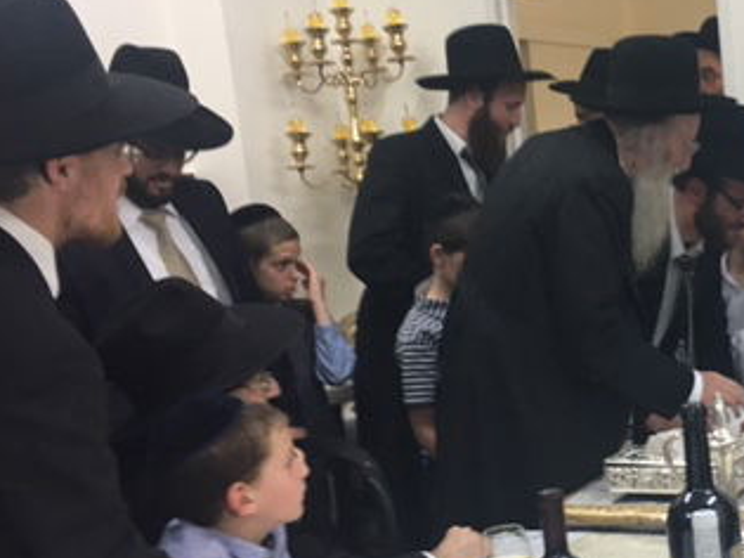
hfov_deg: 31.0
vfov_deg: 24.8
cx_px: 694
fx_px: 1268
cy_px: 329
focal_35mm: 59
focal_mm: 4.15
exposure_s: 1/33
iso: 50
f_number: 2.2
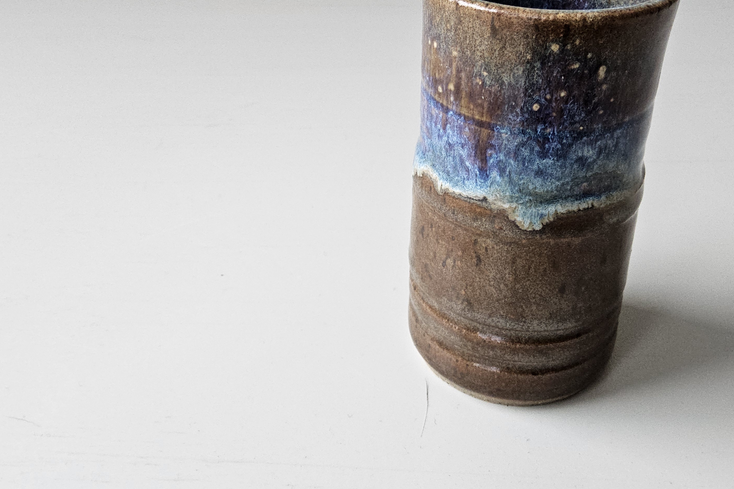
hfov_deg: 54.4
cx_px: 380
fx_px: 714
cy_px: 200
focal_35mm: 35
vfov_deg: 37.7
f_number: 2
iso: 250
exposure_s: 1/120
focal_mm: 3.08
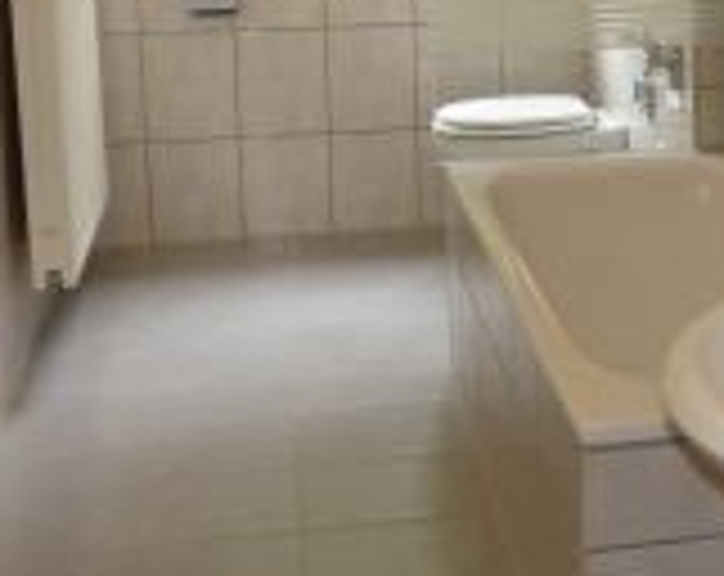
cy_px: 92
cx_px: 688
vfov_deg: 19.8
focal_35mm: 76
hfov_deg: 24.2
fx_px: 1625
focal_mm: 4.5
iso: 320
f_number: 3.2
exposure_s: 1/60
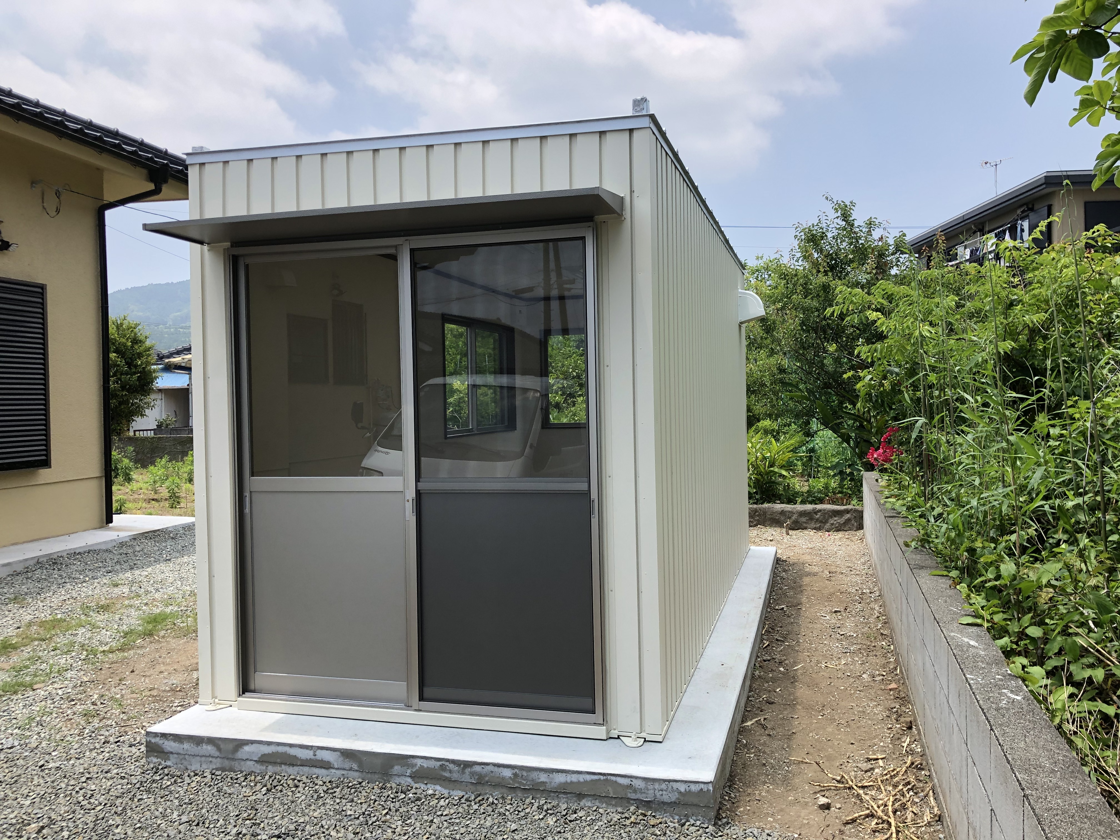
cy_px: 420
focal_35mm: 28
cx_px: 560
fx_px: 906
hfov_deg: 63.4
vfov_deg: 49.7
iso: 20
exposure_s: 1/1279
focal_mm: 4
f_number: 1.8
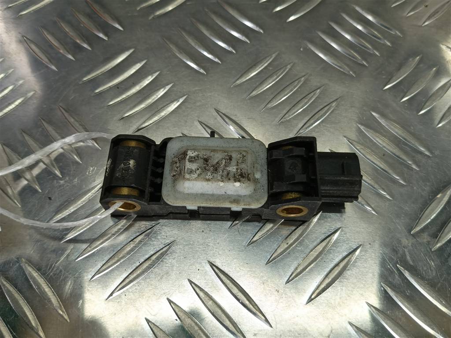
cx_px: 226
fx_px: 352
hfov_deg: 65.3
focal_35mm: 27
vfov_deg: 51.4
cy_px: 169
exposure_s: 1/100
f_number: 1.6
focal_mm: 4.11
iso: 104
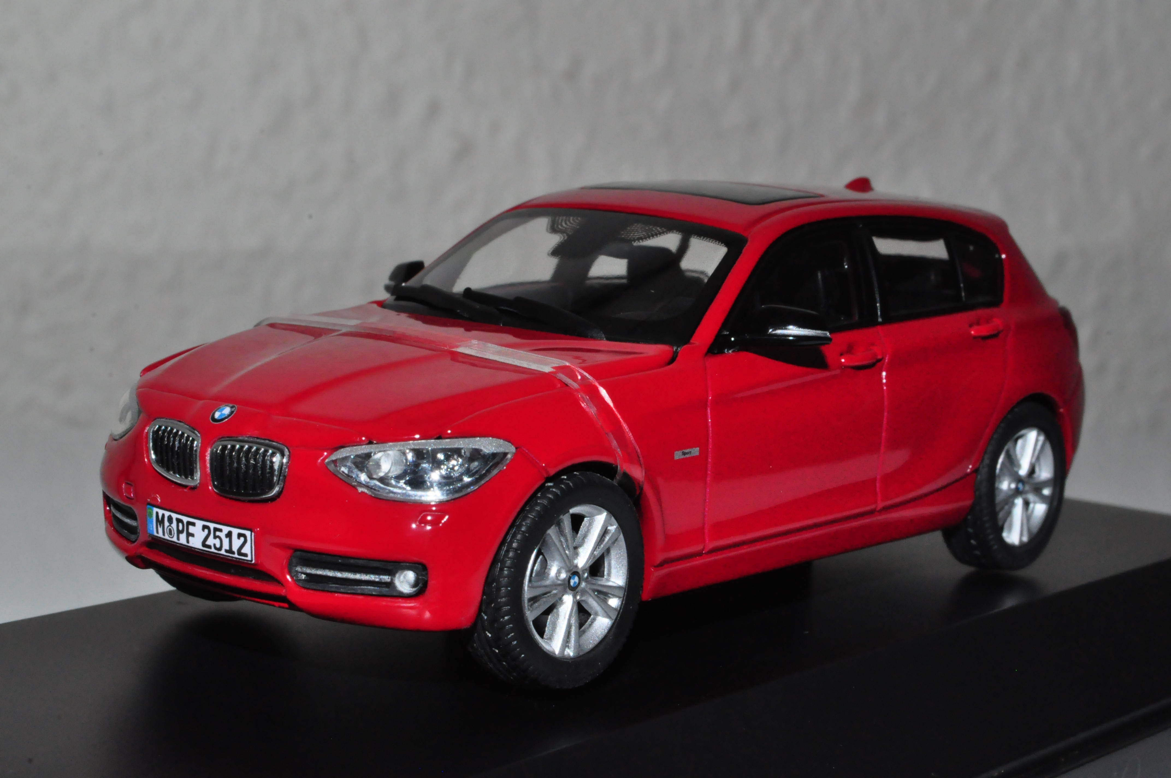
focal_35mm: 72
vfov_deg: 18.9
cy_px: 389
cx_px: 586
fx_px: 2339
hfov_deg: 28.1
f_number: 32
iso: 1600
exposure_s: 1/60
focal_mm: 48
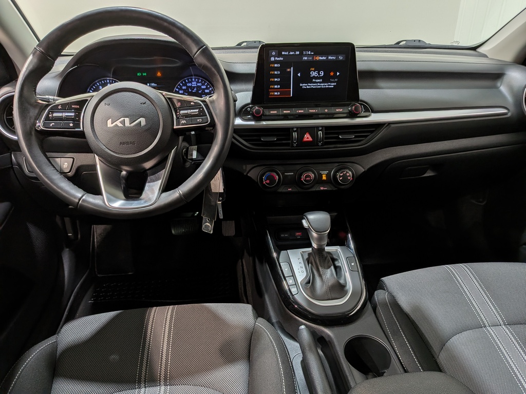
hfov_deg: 71.6
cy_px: 197
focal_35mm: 24
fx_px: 365
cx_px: 263
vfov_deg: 56.8
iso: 25
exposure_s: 1/116
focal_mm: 4.53
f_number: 1.7
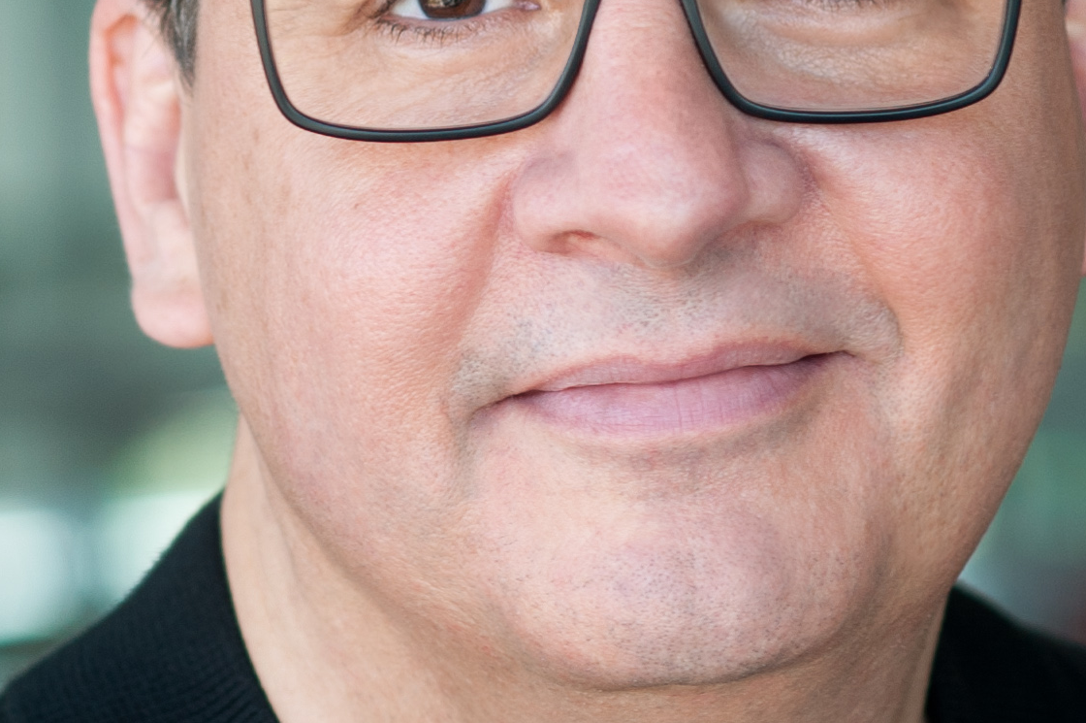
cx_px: 557
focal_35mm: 323
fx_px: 9736
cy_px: 413
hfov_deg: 6.4
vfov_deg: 4.2
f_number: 3.5
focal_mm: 85
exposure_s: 1/200
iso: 400
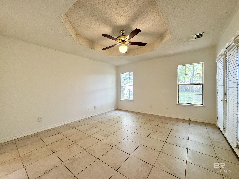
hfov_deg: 102.1
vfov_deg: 85.7
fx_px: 97
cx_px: 120
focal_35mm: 14
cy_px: 90
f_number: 2.2
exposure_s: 1/120
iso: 320
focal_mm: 2.22
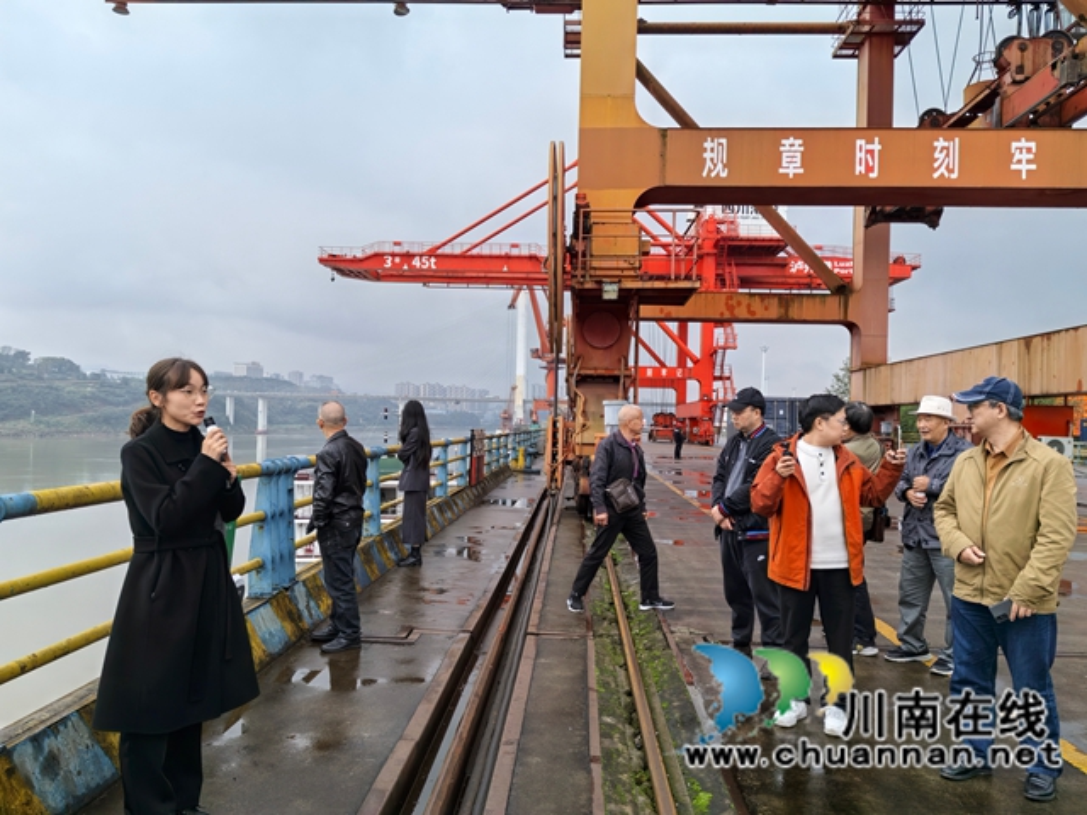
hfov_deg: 65.3
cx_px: 544
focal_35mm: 27
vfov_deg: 51.4
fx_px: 848
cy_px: 408
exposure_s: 1/1144
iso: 50
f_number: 1.9
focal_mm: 5.52
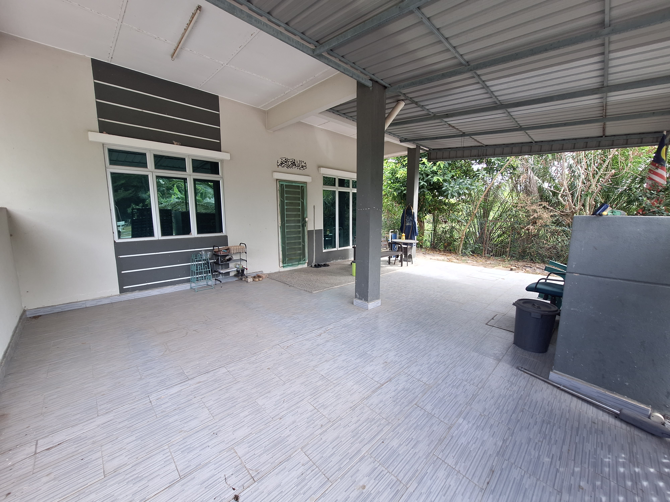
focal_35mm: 13
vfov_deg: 89.9
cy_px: 251
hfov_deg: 106.2
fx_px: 252
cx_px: 335
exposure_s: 1/100
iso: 64
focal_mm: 1.74
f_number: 2.2
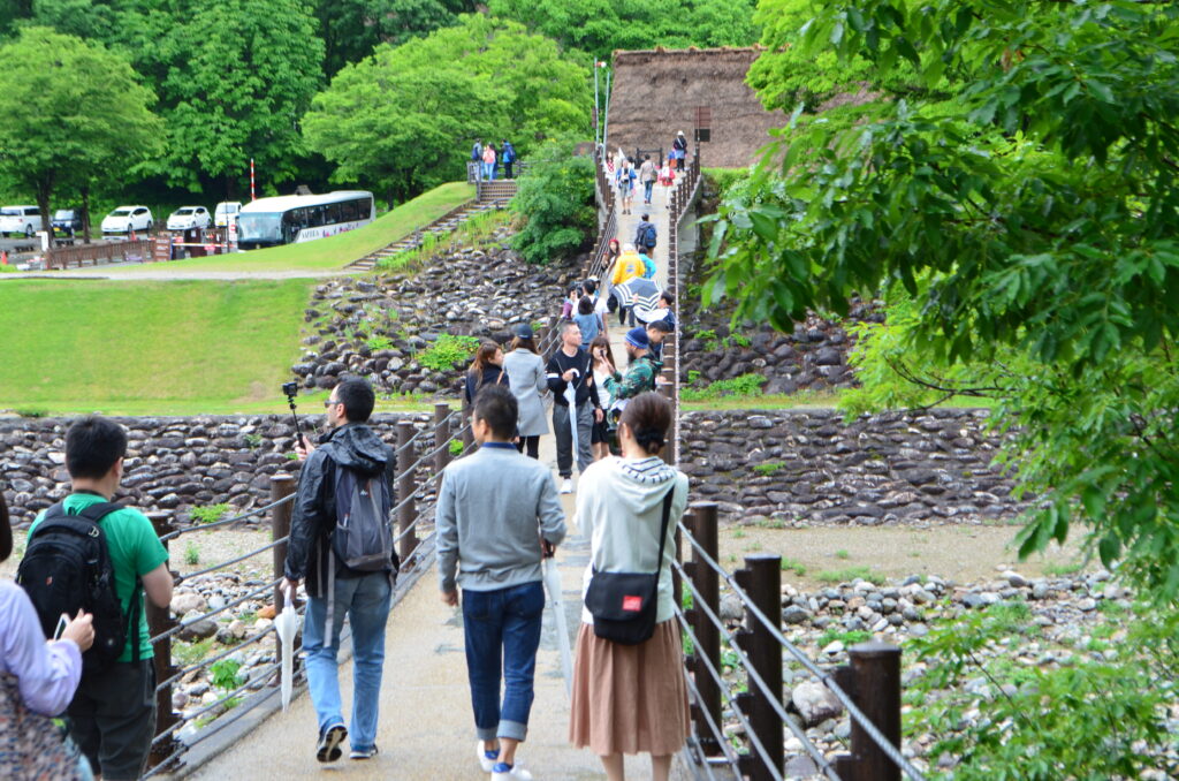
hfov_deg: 26.0
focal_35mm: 78
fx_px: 2549
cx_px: 590
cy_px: 390
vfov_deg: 17.4
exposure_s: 1/40
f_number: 9
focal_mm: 52
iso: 400
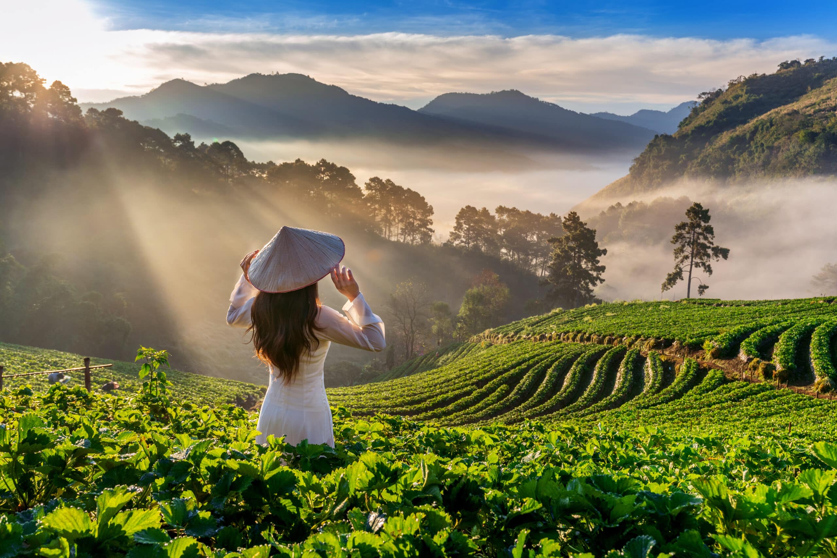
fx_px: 721
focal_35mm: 31
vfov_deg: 42.3
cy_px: 279
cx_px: 418
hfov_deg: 60.3
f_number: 8
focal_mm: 31
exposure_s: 1/250
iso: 200
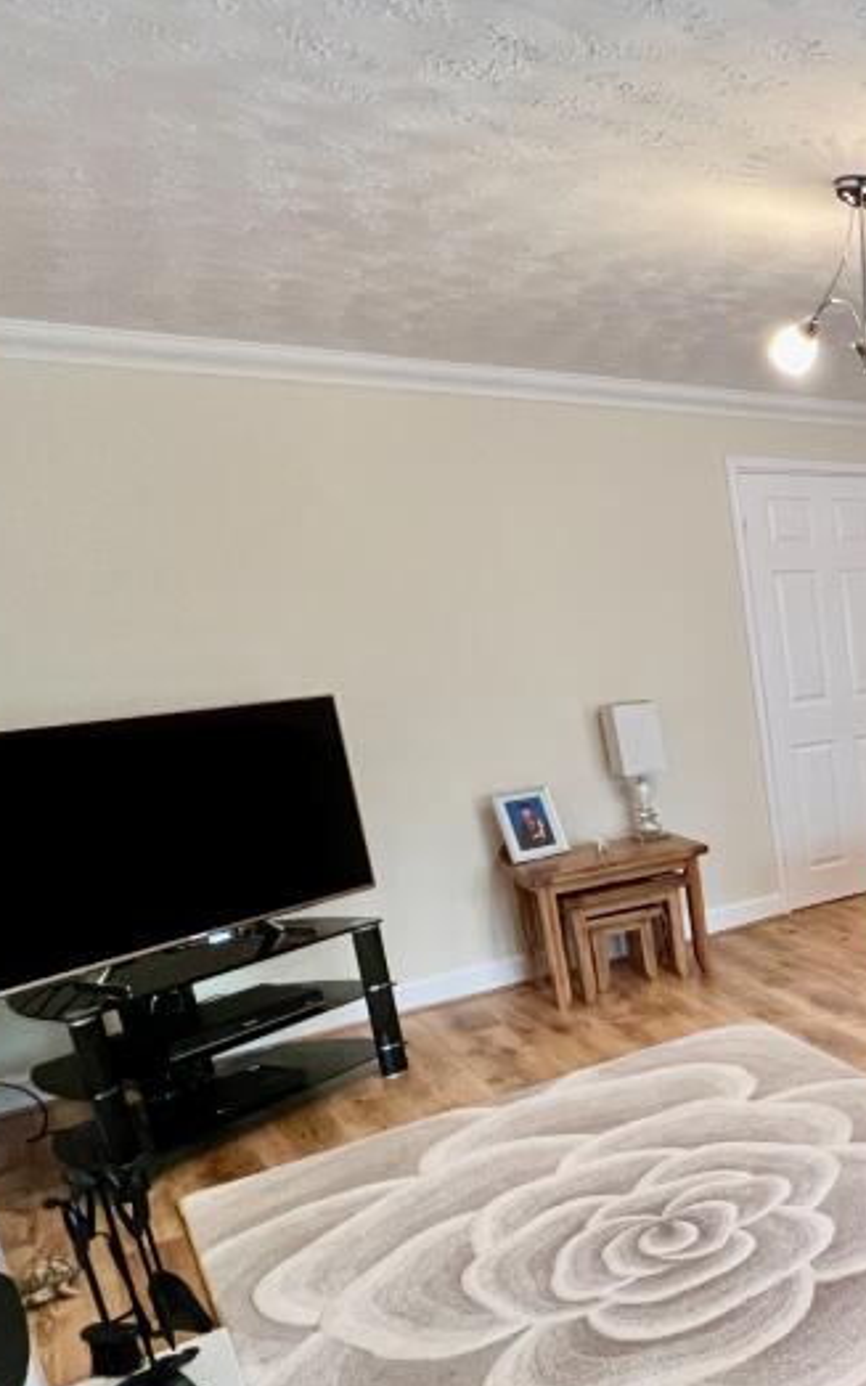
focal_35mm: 27
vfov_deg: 67.3
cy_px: 867
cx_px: 1149
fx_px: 1019
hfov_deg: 32.9
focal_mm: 1.57
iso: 250
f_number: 1.8
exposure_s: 1/50
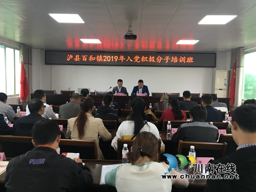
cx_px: 128
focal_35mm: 29
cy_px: 96
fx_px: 214
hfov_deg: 61.7
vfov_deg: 48.2
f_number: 2.2
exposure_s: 1/33
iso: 64
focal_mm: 4.15
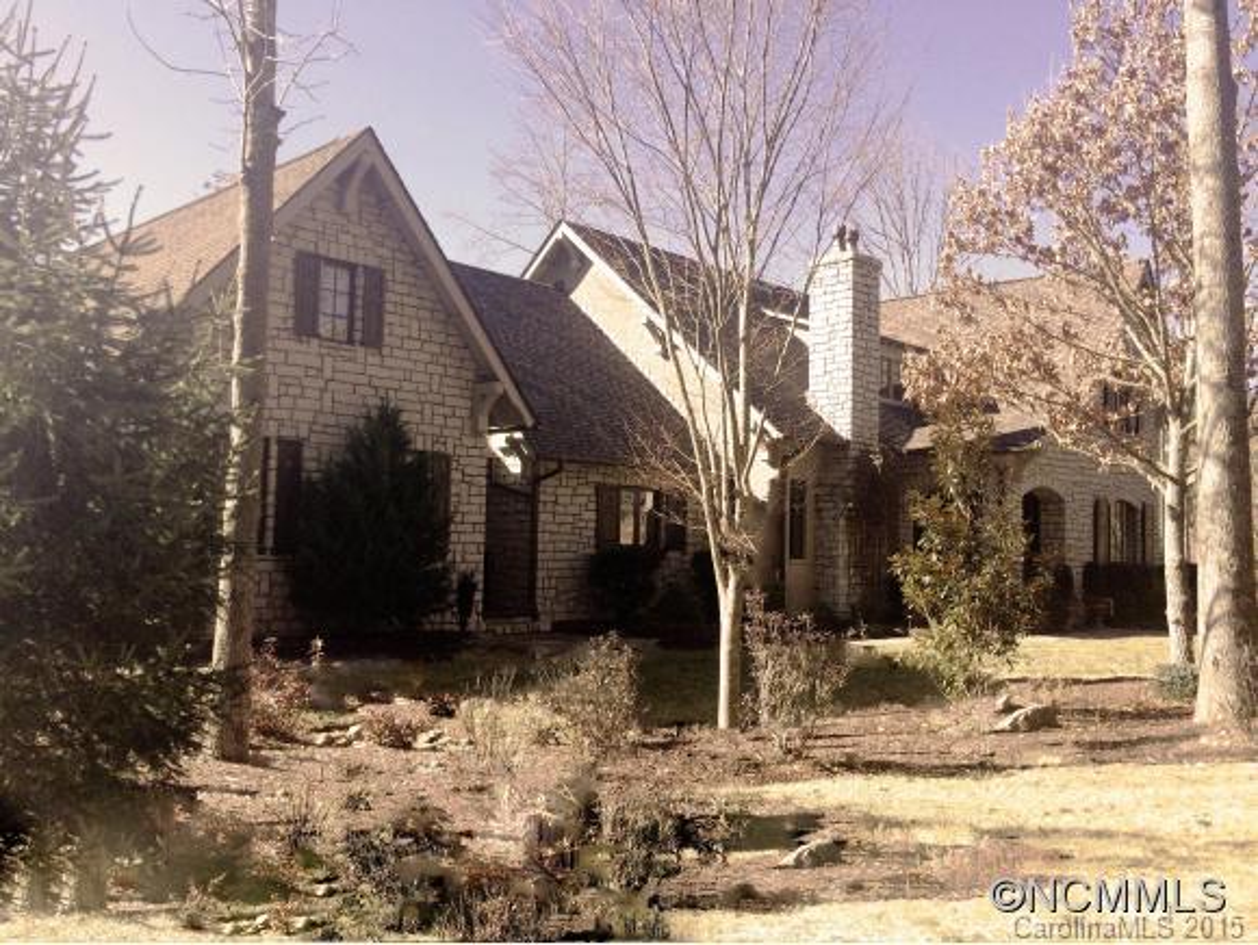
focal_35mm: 29
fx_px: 1055
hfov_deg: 61.6
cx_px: 629
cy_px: 472
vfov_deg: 48.3
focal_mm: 4.15
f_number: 2.2
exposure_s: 1/873
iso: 32
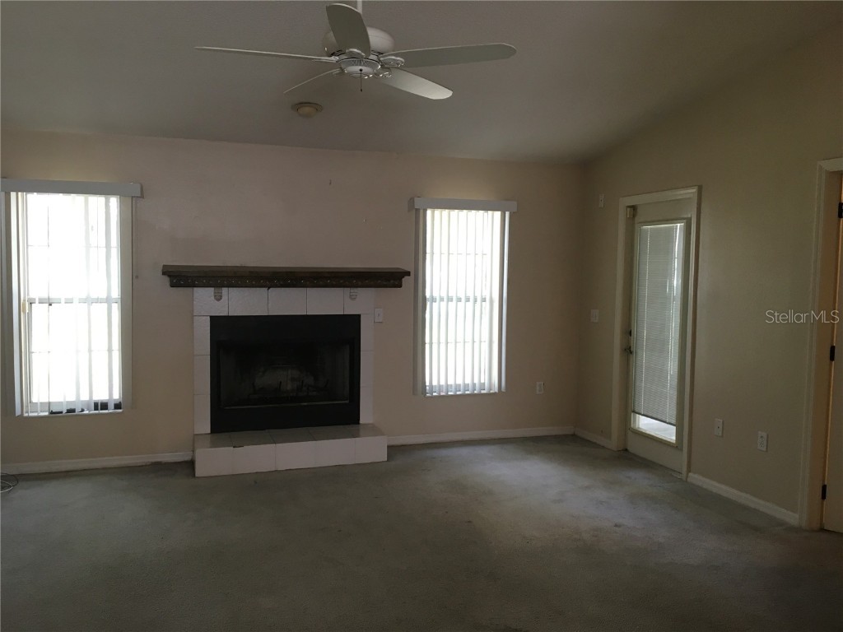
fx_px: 706
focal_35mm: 29
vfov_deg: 48.2
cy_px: 316
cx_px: 422
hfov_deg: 61.7
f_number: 2.2
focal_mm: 4.15
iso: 80
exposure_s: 1/30
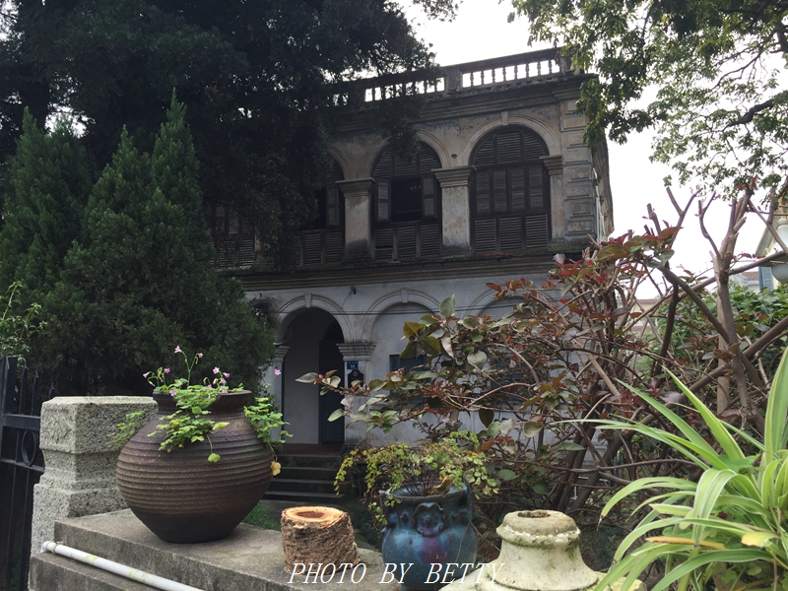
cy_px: 296
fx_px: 660
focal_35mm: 29
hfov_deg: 61.7
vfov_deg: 48.2
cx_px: 394
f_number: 2.2
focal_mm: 4.15
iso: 32
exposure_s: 1/494
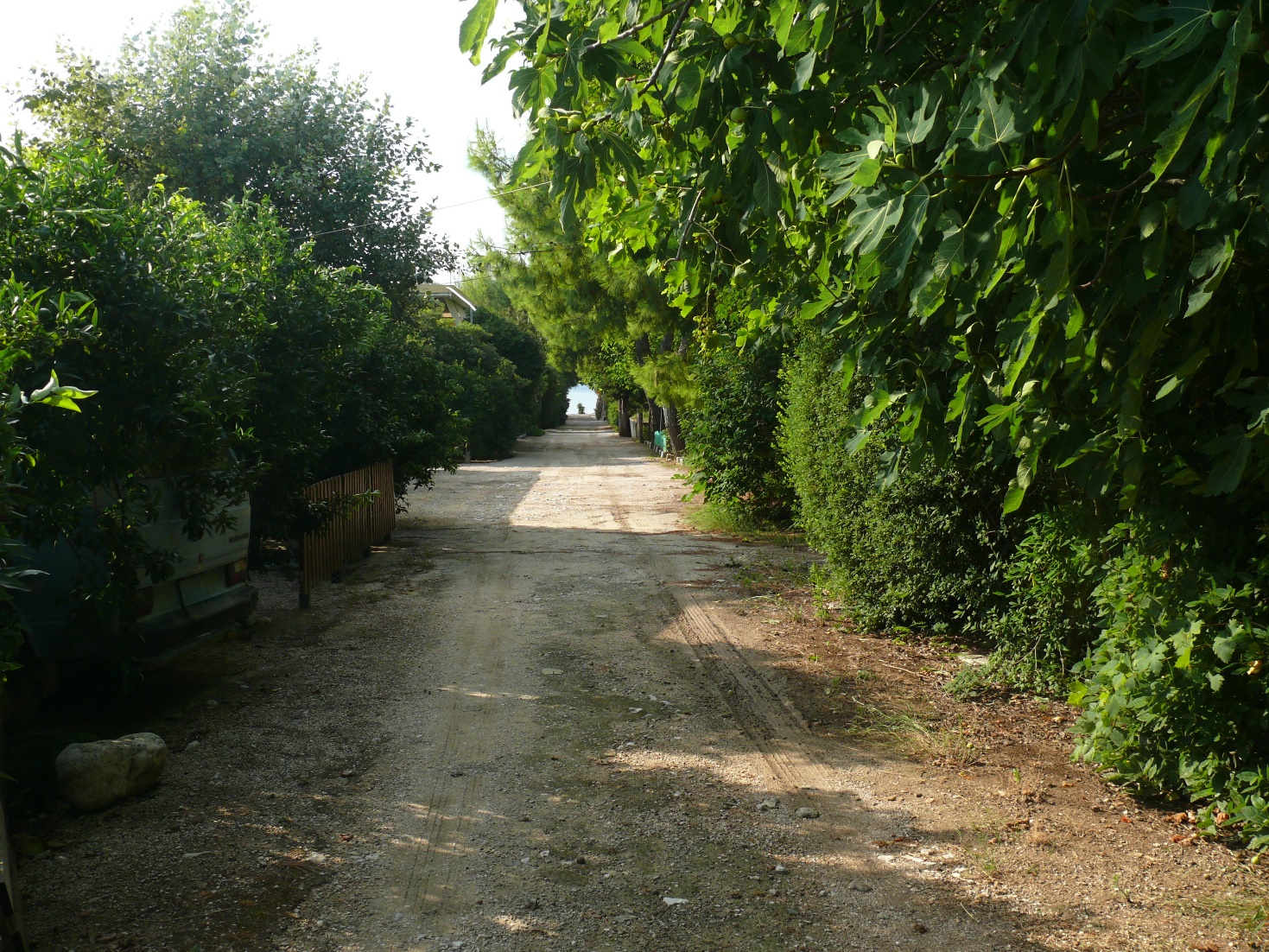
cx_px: 634
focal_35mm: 35
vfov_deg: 40.7
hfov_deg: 52.6
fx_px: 1283
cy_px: 476
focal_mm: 7.4
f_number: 4
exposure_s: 1/125
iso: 100
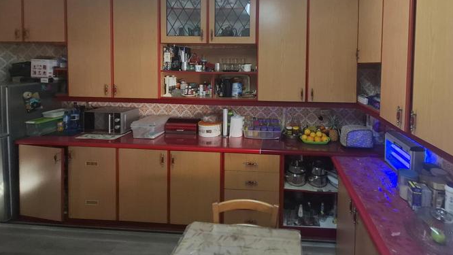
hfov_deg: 94.8
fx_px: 204
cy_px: 69
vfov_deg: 61.0
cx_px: 269
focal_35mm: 17
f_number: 2.2
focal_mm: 1.74
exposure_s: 1/50
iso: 160
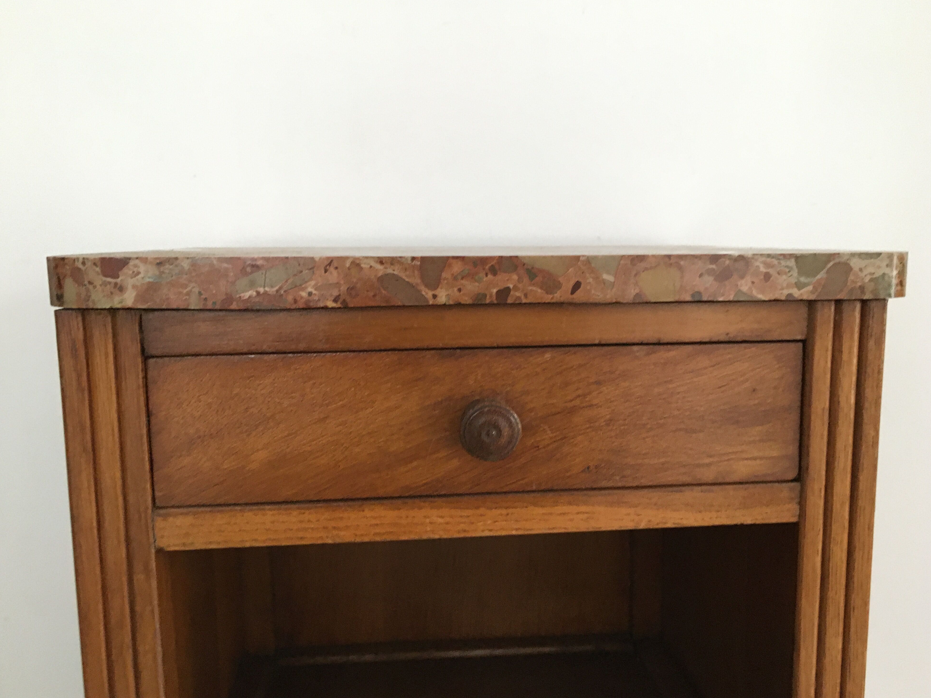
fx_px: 807
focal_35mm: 30
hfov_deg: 60.0
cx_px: 479
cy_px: 355
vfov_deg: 46.8
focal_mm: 4.15
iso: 200
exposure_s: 1/25
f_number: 2.2
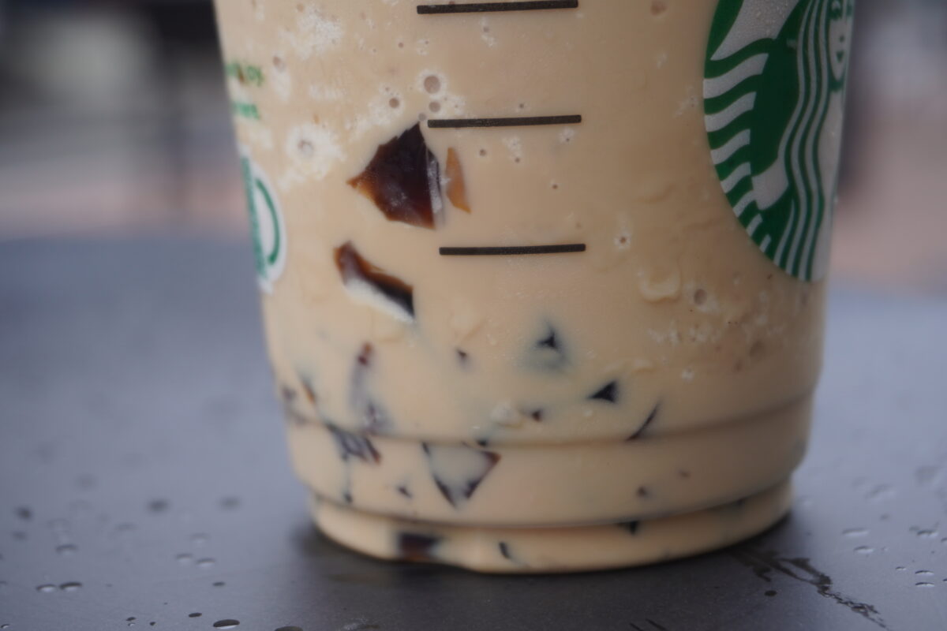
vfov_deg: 20.2
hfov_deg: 29.9
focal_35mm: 68
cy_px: 316
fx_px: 1775
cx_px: 474
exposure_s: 1/80
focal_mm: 45
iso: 125
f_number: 5.6
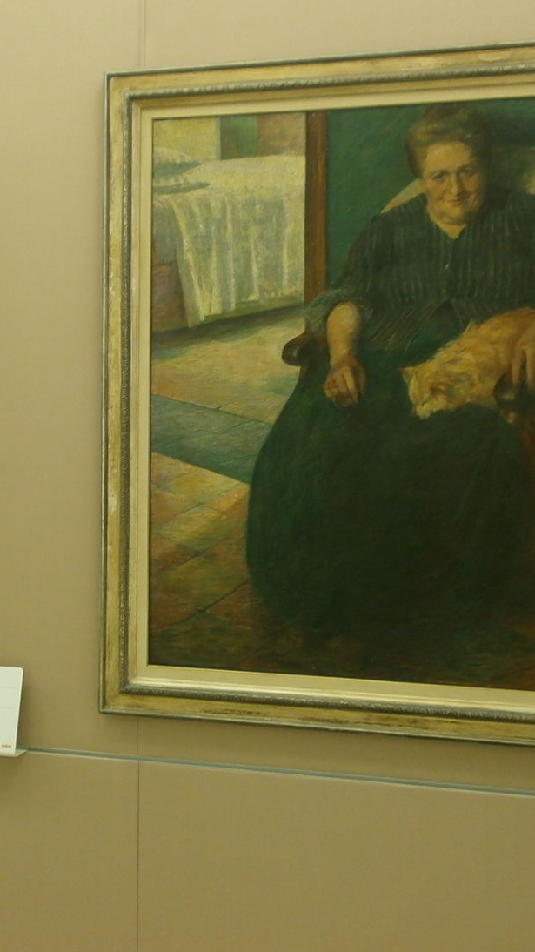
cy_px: 435
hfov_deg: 23.3
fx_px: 1287
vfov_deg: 40.6
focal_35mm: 51
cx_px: 136
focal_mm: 5.8
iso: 125
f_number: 3.1
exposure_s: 1/8
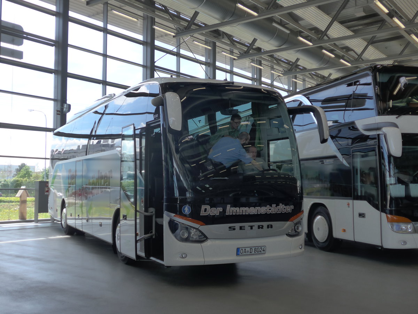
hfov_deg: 45.8
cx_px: 209
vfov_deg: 35.1
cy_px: 157
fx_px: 495
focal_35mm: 41
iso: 160
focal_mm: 8.4
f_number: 2.6
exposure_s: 1/500
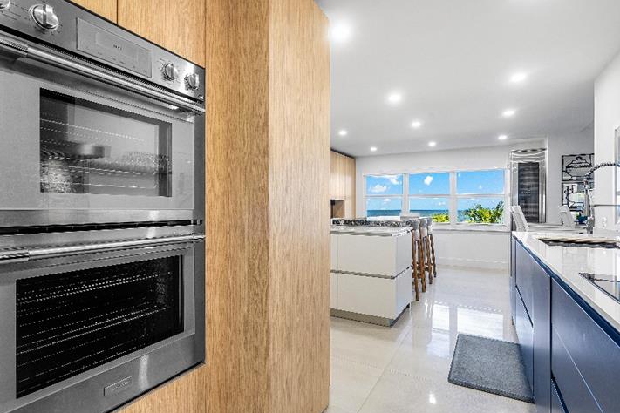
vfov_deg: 67.4
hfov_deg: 90.0
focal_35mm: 18
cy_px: 203
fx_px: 310
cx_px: 300
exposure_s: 1.3
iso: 160
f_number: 8
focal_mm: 16
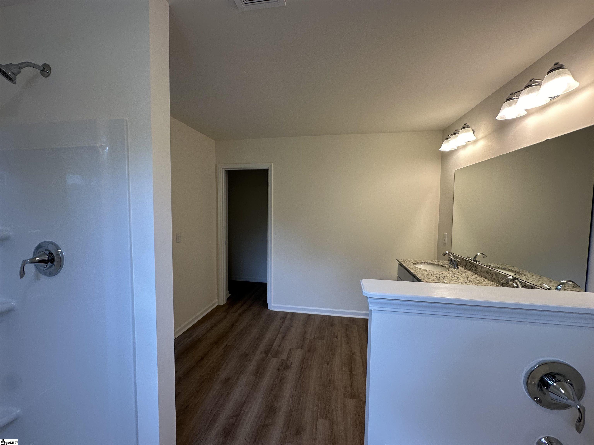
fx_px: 240
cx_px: 297
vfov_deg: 85.7
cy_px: 222
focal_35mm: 14
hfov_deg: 102.1
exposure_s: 1/120
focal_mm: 2.22
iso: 100
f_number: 2.2
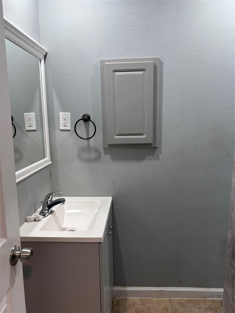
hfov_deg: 53.1
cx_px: 118
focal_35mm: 26
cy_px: 156
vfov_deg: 67.3
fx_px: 235
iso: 80
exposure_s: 1/60
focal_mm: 5.7
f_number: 1.5
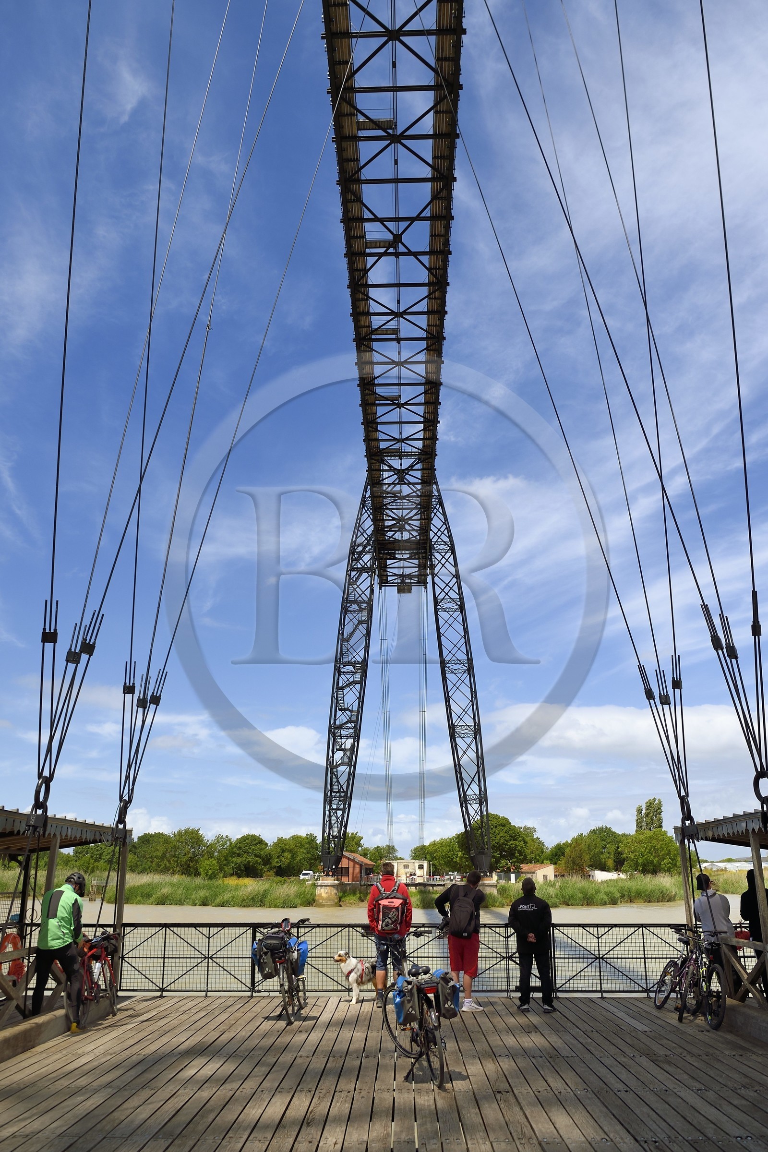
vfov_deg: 73.7
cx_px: 384
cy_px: 576
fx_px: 768
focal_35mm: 24
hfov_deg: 53.1
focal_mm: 24
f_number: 6.3
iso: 200
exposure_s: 1/1600
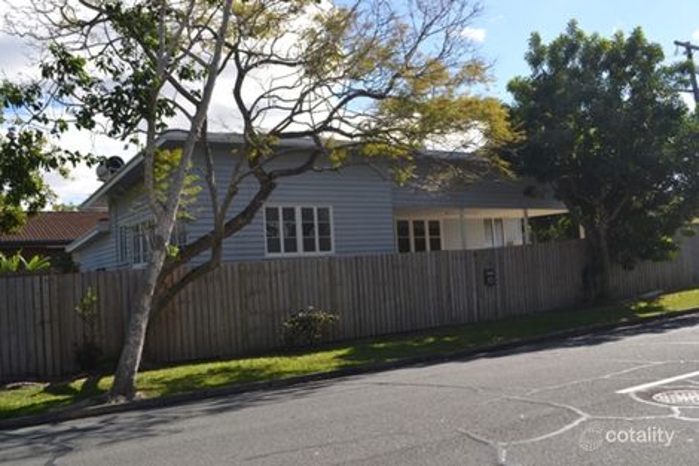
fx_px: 699
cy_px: 233
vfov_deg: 36.8
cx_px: 350
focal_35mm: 36
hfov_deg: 53.1
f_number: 8
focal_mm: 24
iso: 100
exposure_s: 1/200
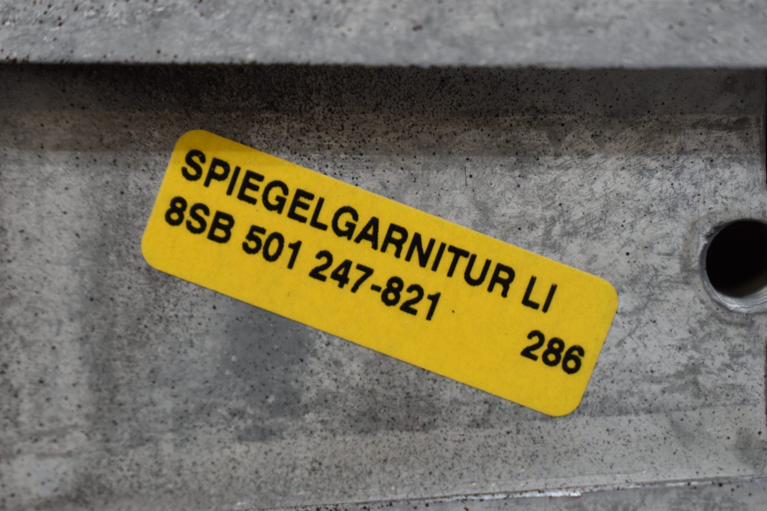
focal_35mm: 82
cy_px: 256
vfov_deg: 16.6
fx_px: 1758
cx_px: 384
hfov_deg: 24.6
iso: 500
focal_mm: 55
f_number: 5.6
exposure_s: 1/60
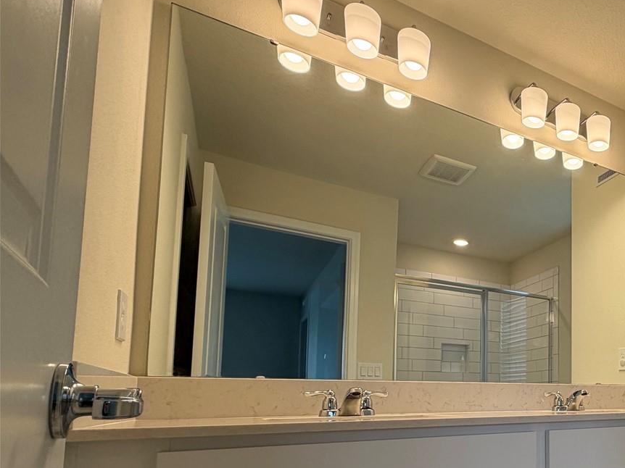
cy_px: 366
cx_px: 579
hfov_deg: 56.5
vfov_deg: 50.3
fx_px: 469
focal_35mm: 26
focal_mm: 2.22
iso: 64
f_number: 2.2
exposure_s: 1/120
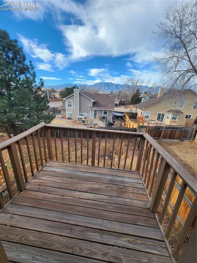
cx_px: 98
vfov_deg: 106.2
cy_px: 132
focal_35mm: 13
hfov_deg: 89.9
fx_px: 99
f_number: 2.2
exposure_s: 1/836
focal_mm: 2.2
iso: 50
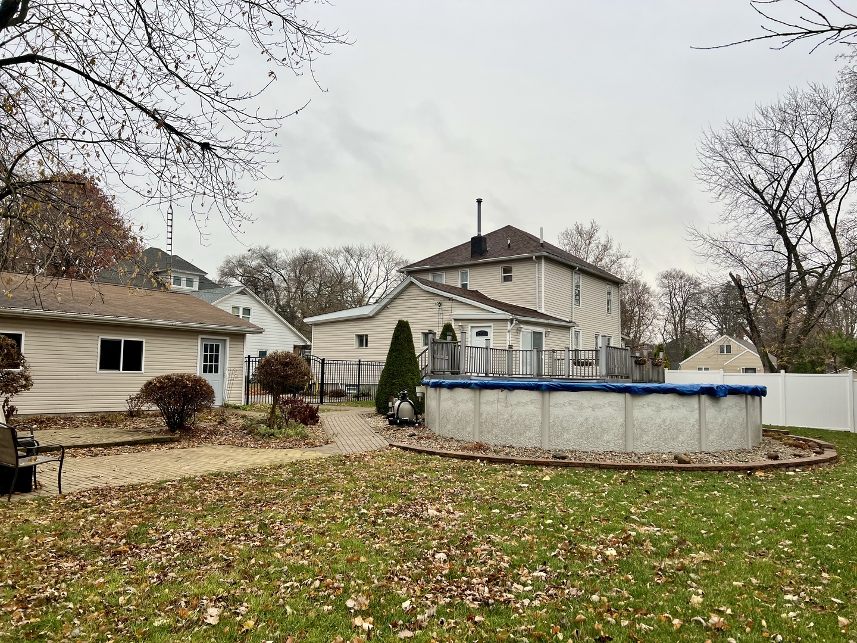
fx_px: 644
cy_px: 322
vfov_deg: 53.1
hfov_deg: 67.3
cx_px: 428
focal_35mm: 26
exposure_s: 1/769
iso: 50
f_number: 1.5
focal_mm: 5.7
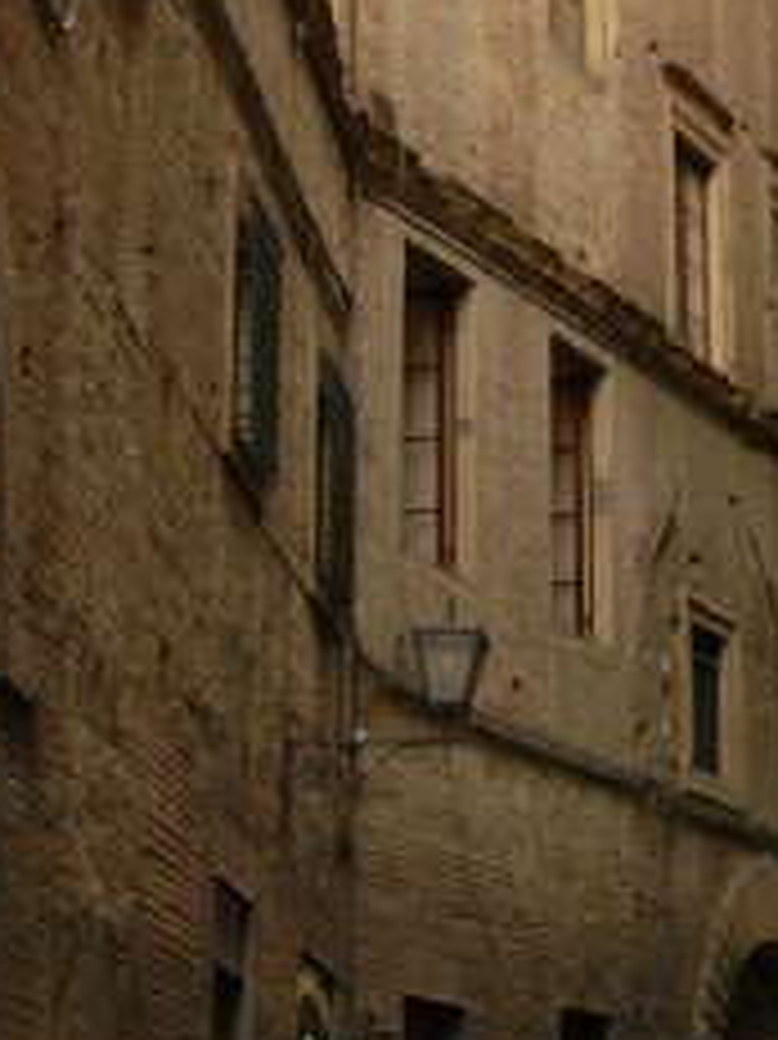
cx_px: 513
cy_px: 383
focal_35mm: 112
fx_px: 3374
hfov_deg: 13.1
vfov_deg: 17.5
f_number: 4
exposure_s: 1/60
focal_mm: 25
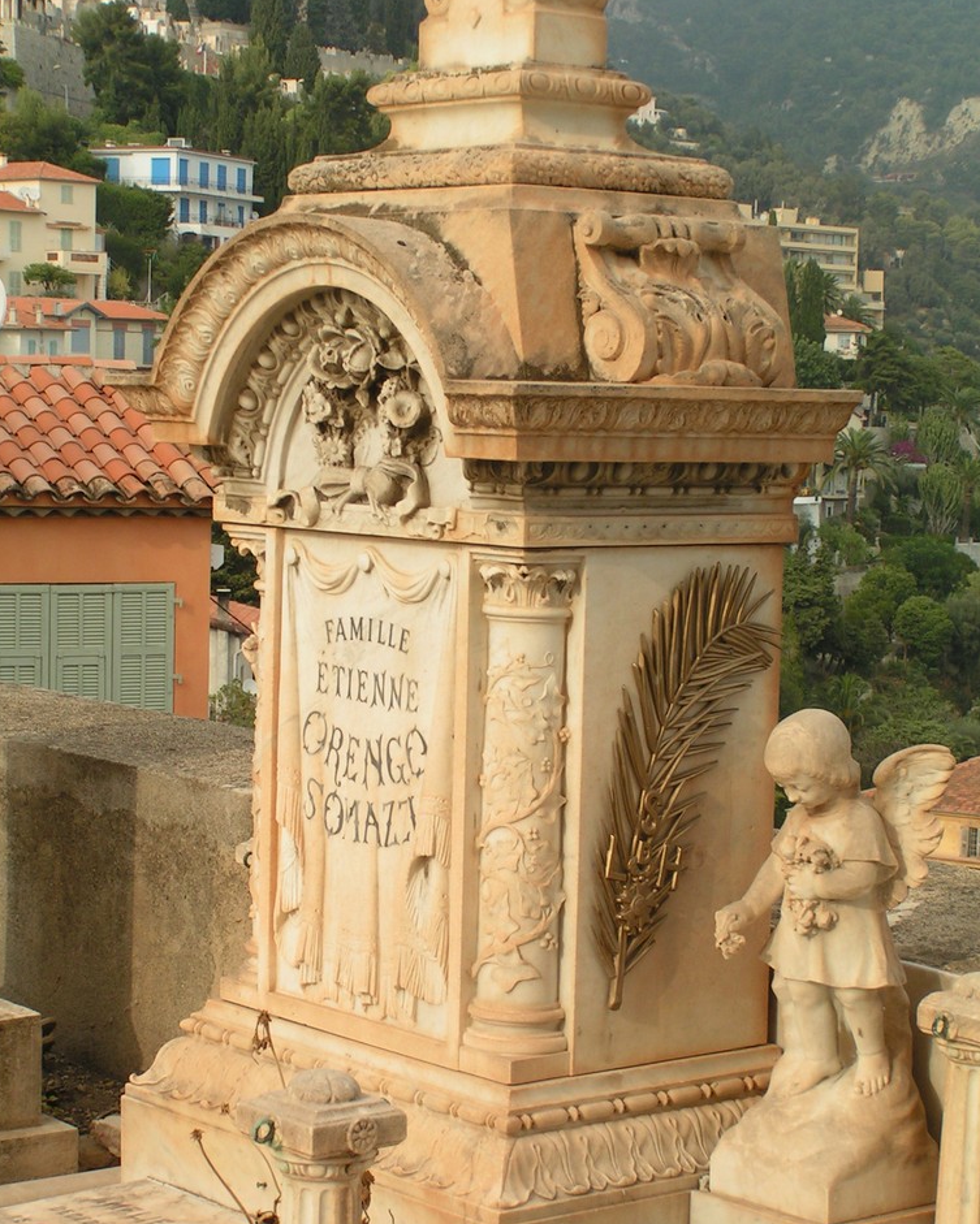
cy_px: 660
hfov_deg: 18.5
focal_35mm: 83
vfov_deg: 23.0
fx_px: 3009
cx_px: 491
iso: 50
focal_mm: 11.5
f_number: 5.6
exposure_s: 1/250
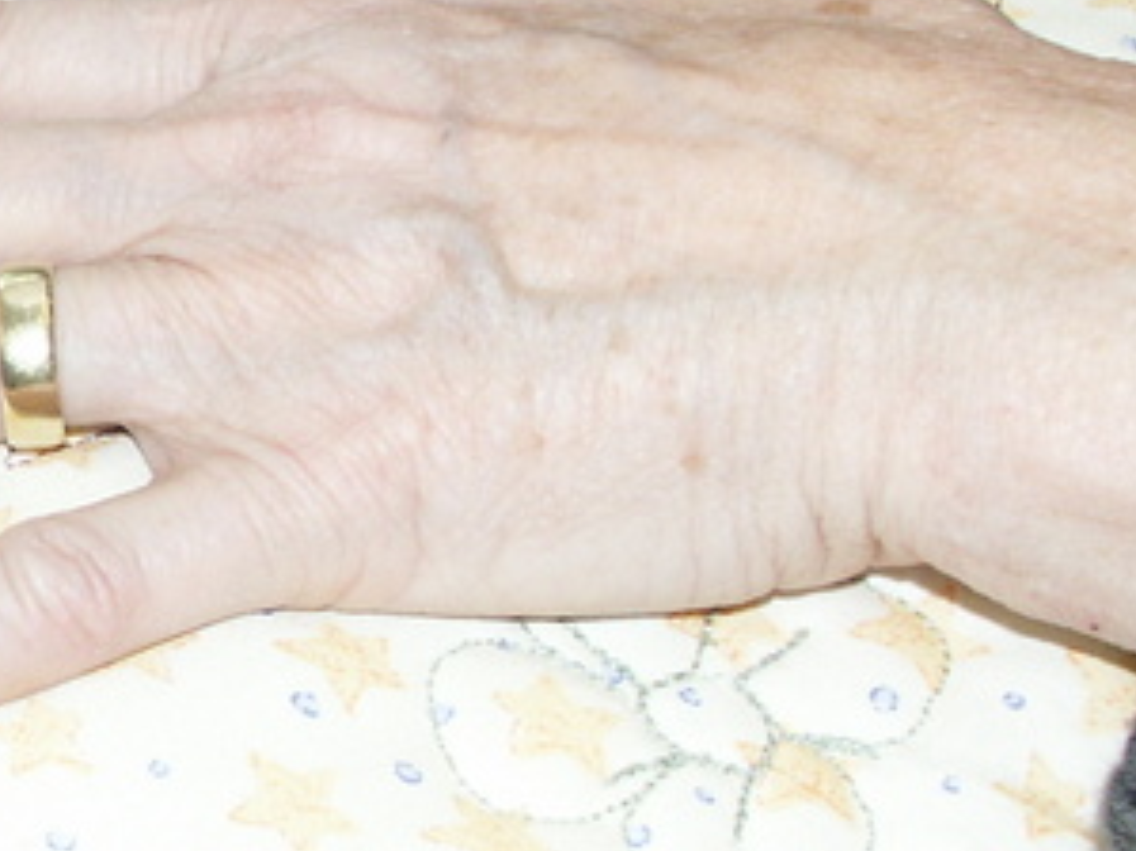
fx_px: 4265
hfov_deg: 14.2
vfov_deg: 11.4
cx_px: -543
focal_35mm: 130
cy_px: 365
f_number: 4
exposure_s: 1/125
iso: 200
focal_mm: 9.78
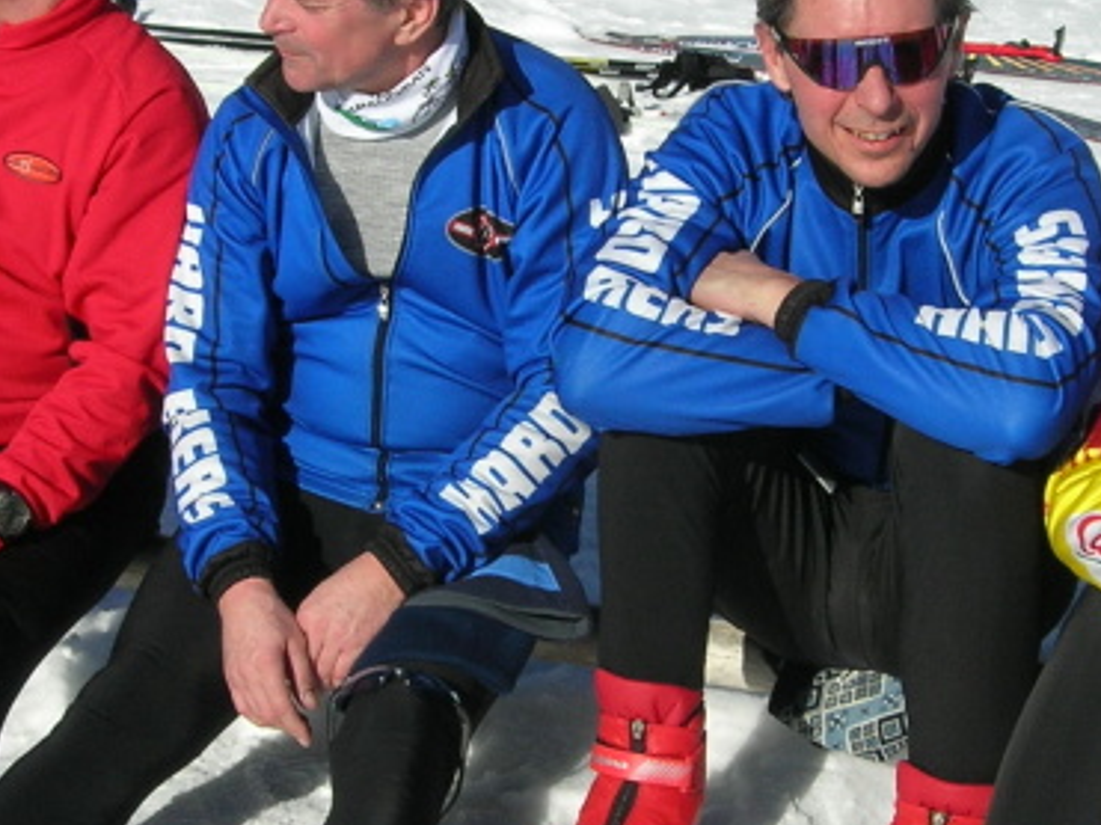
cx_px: 567
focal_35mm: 105
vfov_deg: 14.1
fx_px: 3339
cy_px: 442
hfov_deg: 18.7
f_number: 4.8
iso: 64
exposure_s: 1/1042
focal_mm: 7.8
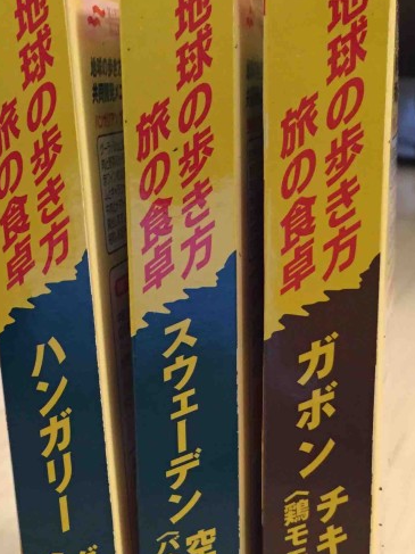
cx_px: 149
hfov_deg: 23.9
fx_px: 976
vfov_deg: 31.5
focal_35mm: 61
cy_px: 349
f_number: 2.2
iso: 250
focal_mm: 4.15
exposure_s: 1/30
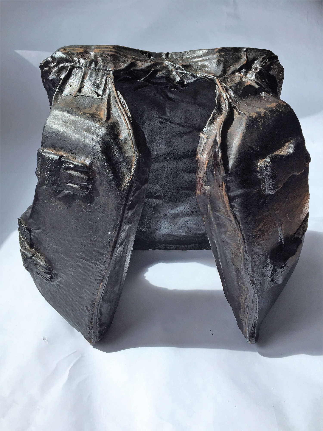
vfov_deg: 61.7
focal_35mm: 29
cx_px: 162
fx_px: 361
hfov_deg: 48.2
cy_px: 216
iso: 32
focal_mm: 4.15
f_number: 2.2
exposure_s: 1/1163
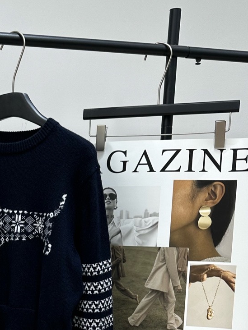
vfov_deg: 33.1
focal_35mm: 56
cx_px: -38
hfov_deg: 24.1
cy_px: 279
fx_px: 535
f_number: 1.78
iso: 64
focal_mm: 6.86
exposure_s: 1/100
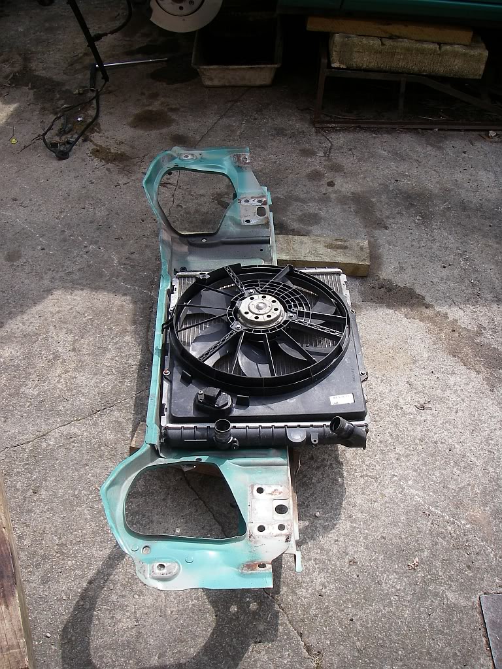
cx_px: 251
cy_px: 334
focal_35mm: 38
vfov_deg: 49.0
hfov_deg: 37.7
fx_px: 735
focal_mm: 6.3
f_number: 3.3
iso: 64
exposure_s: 1/320
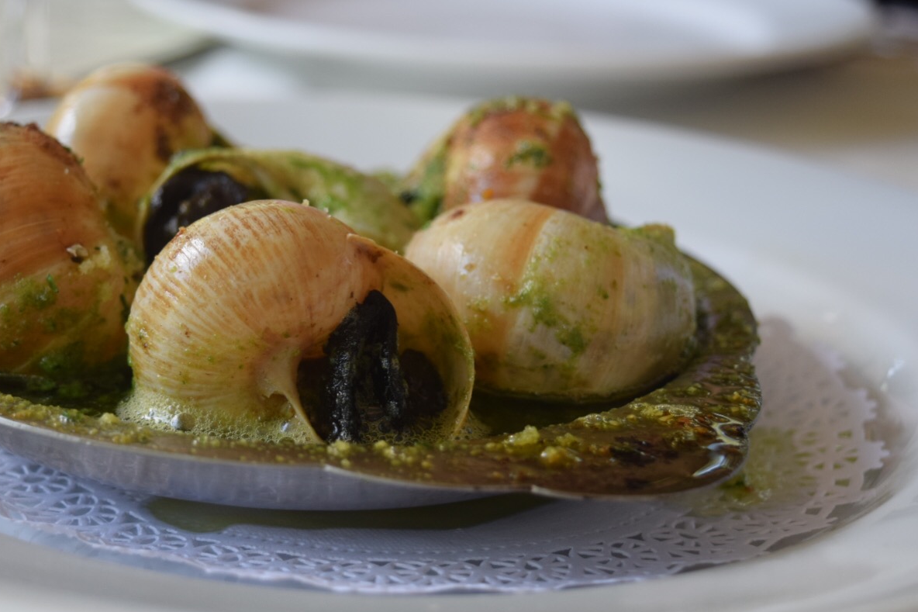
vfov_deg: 17.5
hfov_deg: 25.9
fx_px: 1989
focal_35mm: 78
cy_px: 282
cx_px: 331
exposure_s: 1/100
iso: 400
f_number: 5
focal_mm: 38
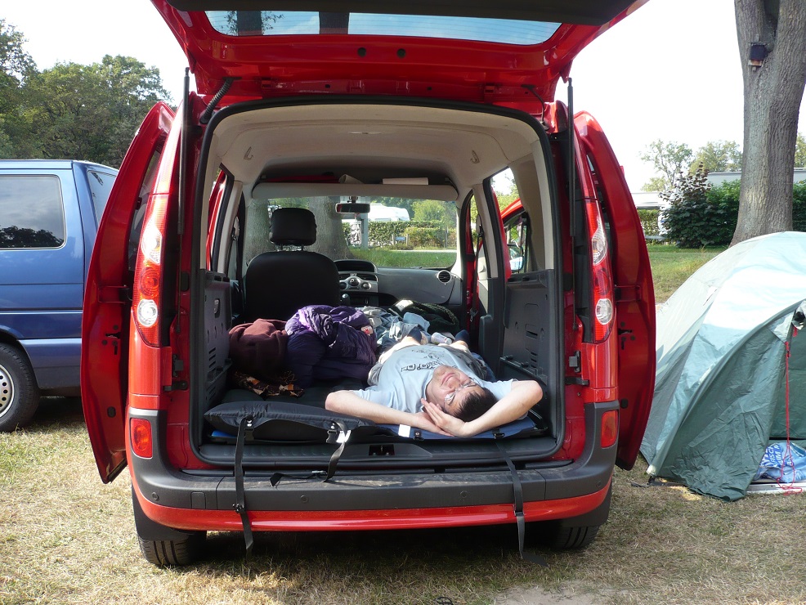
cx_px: 403
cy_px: 302
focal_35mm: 35
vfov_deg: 40.7
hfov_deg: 52.6
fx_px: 815
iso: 100
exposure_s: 1/250
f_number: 2.8
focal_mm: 5.8
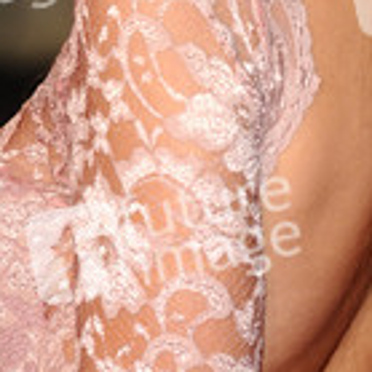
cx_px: 242
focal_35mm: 531
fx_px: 6459
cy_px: -161
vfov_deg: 3.3
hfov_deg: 3.3
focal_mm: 145
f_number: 4.5
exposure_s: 1/200
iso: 320
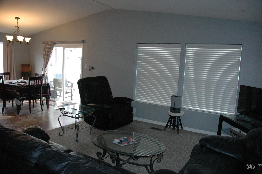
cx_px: 131
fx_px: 196
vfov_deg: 47.8
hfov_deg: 67.4
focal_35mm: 27
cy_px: 87
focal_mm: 18
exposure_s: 1/100
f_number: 4
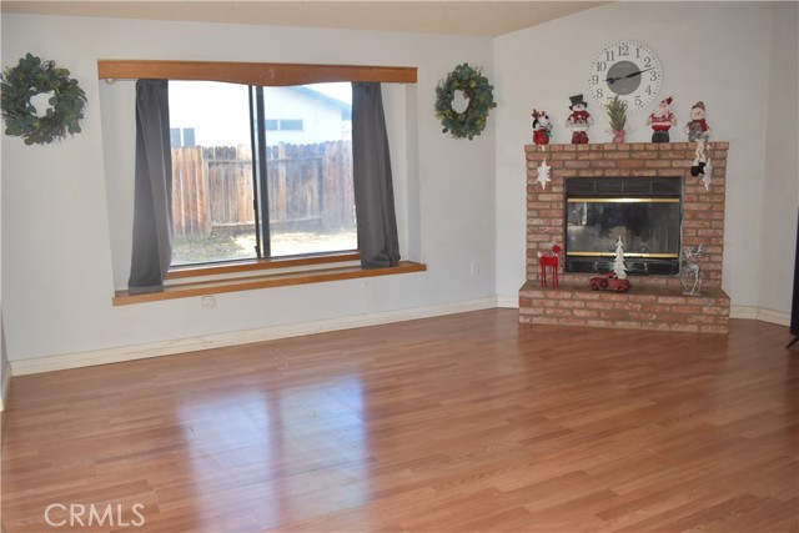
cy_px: 266
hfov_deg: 61.9
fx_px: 666
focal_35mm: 30
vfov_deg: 43.6
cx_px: 400
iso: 720
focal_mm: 20
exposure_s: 1/125
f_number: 5.6
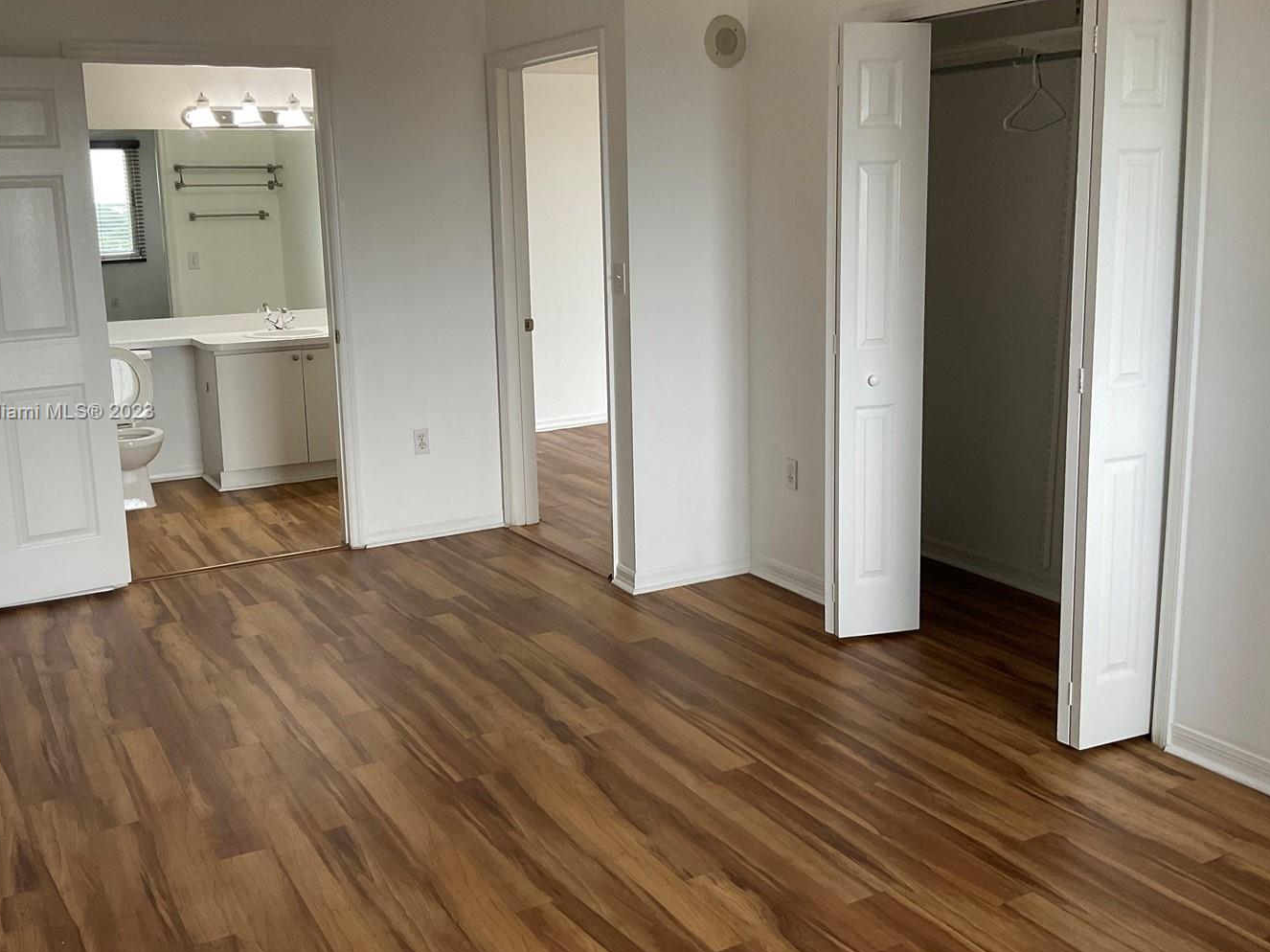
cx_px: 614
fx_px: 1284
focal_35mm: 35
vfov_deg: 40.6
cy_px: 413
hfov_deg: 52.6
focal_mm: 3
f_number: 1.8
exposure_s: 1/60
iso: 80
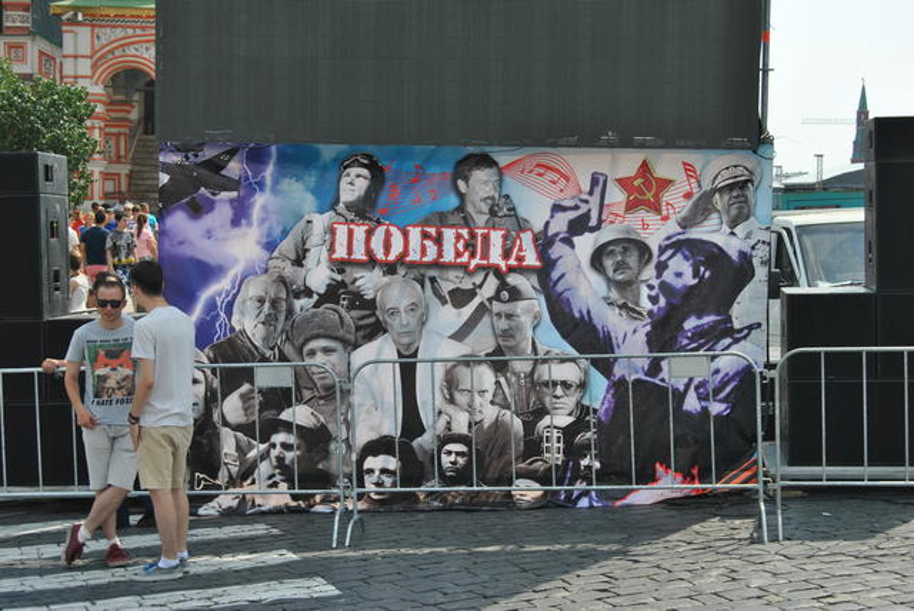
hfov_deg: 33.4
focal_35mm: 60
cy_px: 306
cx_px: 457
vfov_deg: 22.7
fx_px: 1525
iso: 100
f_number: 8
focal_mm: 40
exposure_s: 1/250
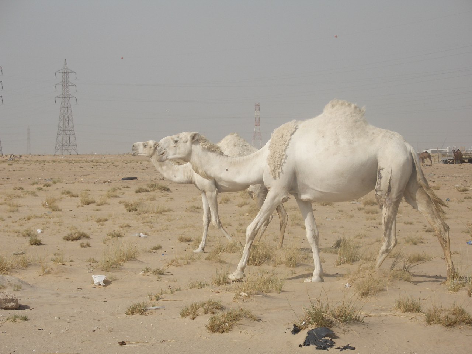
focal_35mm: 119
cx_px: 236
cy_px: 177
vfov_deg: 12.5
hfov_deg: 16.6
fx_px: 1623
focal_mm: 25.6
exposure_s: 1/1000
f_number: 6.1
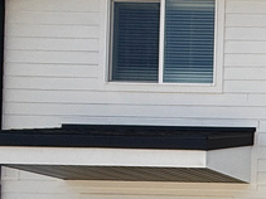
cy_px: 283
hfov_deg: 17.8
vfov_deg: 19.3
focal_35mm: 68
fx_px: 522
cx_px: 556
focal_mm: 2.22
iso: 50
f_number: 2.2
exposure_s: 1/1189
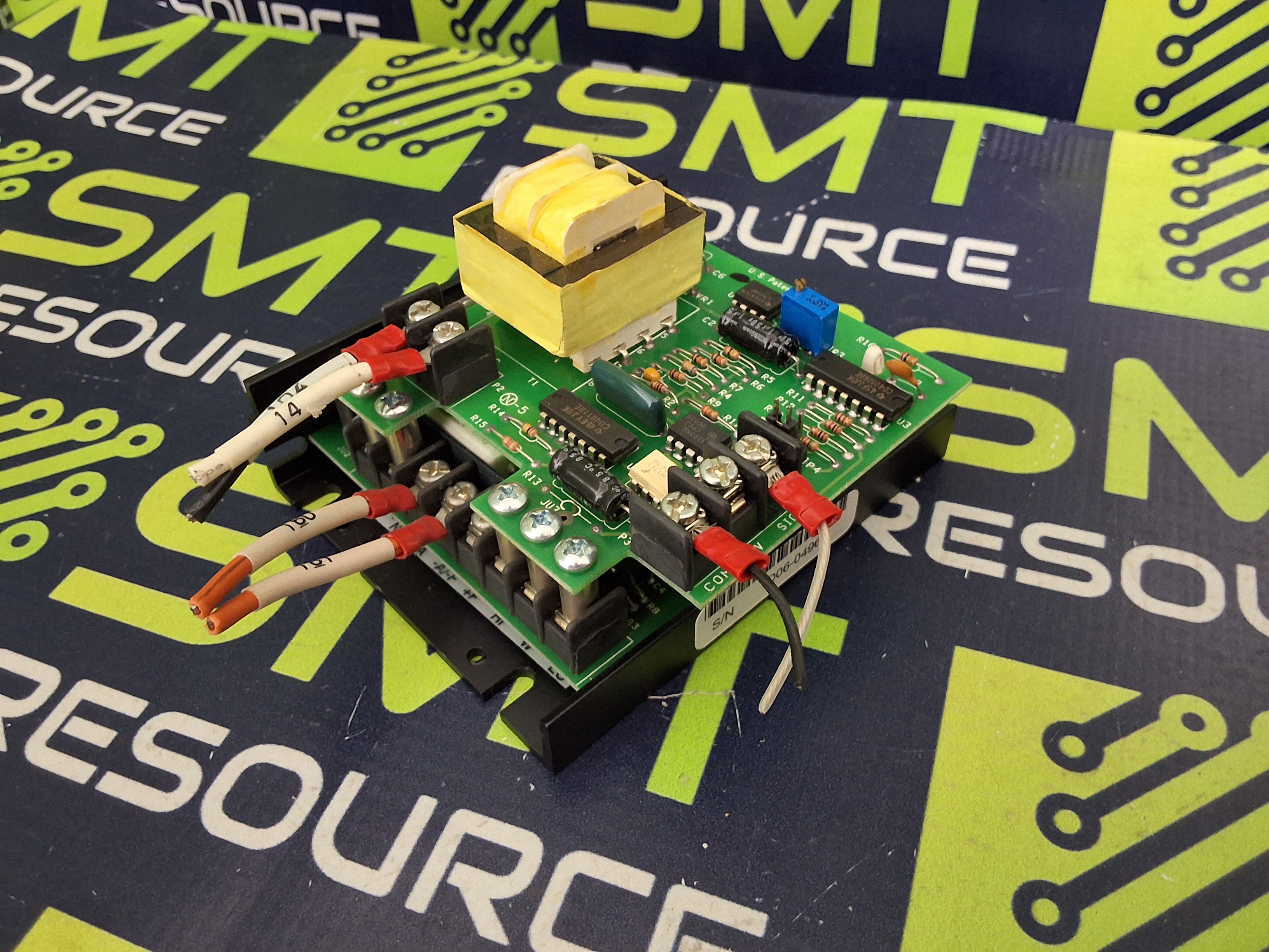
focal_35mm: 28
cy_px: 476
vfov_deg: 49.7
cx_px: 634
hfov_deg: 63.4
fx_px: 1026
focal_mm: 2.91
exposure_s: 1/20
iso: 320
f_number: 1.9
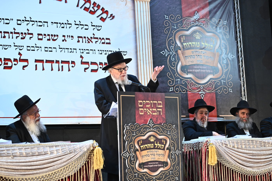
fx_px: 529
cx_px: 136
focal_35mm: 70
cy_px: 90
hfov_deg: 28.9
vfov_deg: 19.4
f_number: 3.5
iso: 2500
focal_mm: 70
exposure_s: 1/100
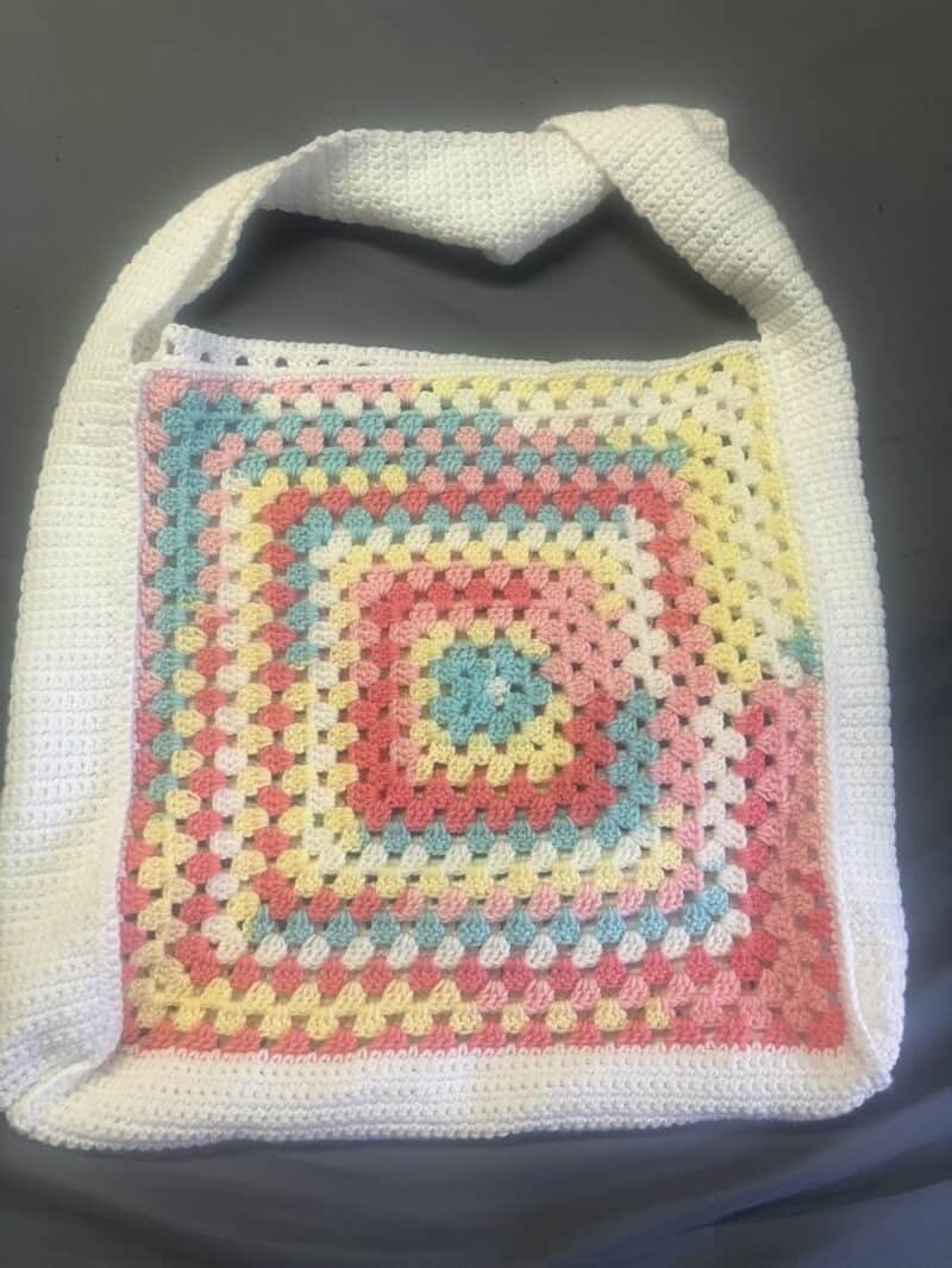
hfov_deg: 49.8
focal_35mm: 28
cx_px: 476
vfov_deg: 63.4
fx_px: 1026
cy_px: 634
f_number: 1.8
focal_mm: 3.99
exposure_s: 1/60
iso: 64
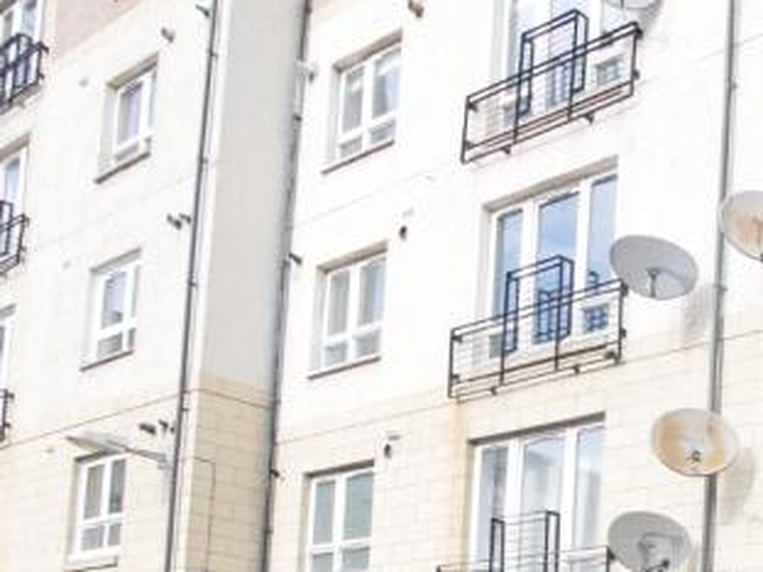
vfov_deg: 27.0
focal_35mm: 46
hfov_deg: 29.5
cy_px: 722
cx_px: 1076
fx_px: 1014
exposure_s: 1/250
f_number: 5.6
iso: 200
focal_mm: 7
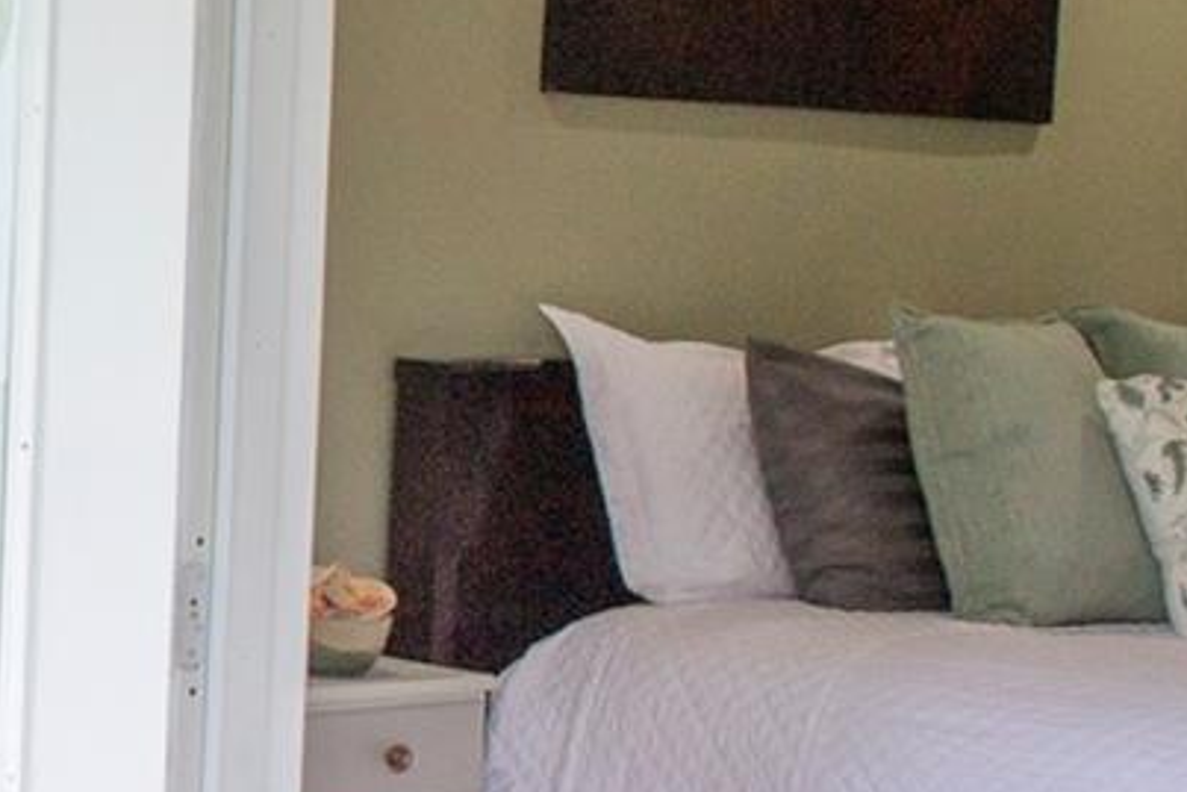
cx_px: -521
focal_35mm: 119
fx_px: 3925
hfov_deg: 16.0
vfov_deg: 11.5
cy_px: 227
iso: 220
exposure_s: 1/125
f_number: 5.6
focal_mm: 20
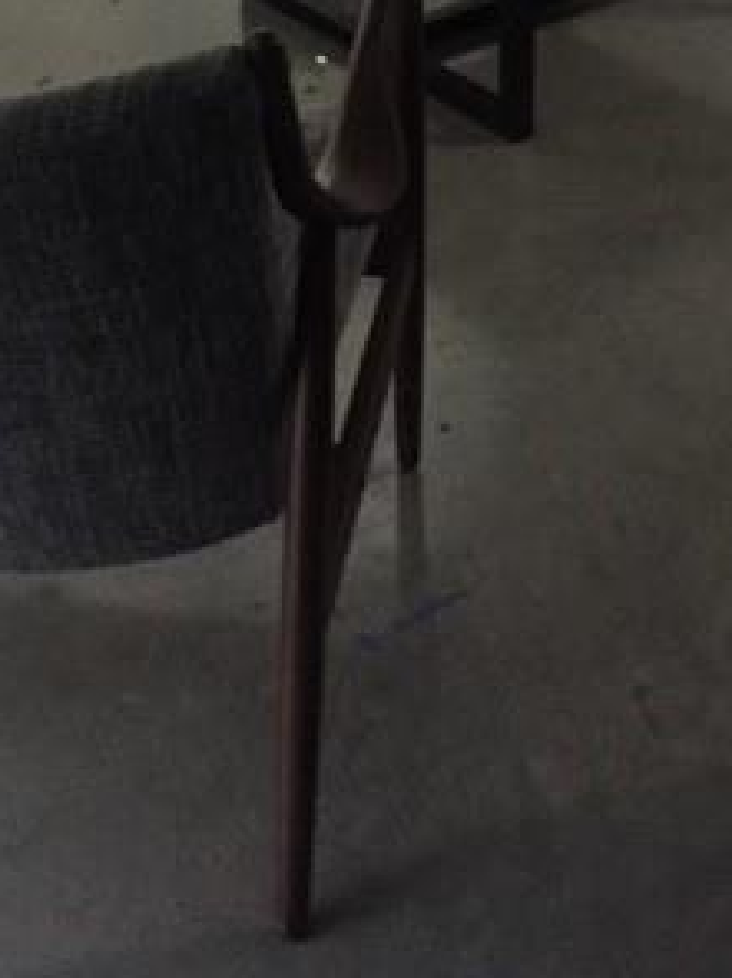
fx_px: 1778
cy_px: 50
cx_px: 414
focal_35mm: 63
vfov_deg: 29.2
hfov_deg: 23.3
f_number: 2.2
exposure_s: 1/30
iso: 250
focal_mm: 4.15
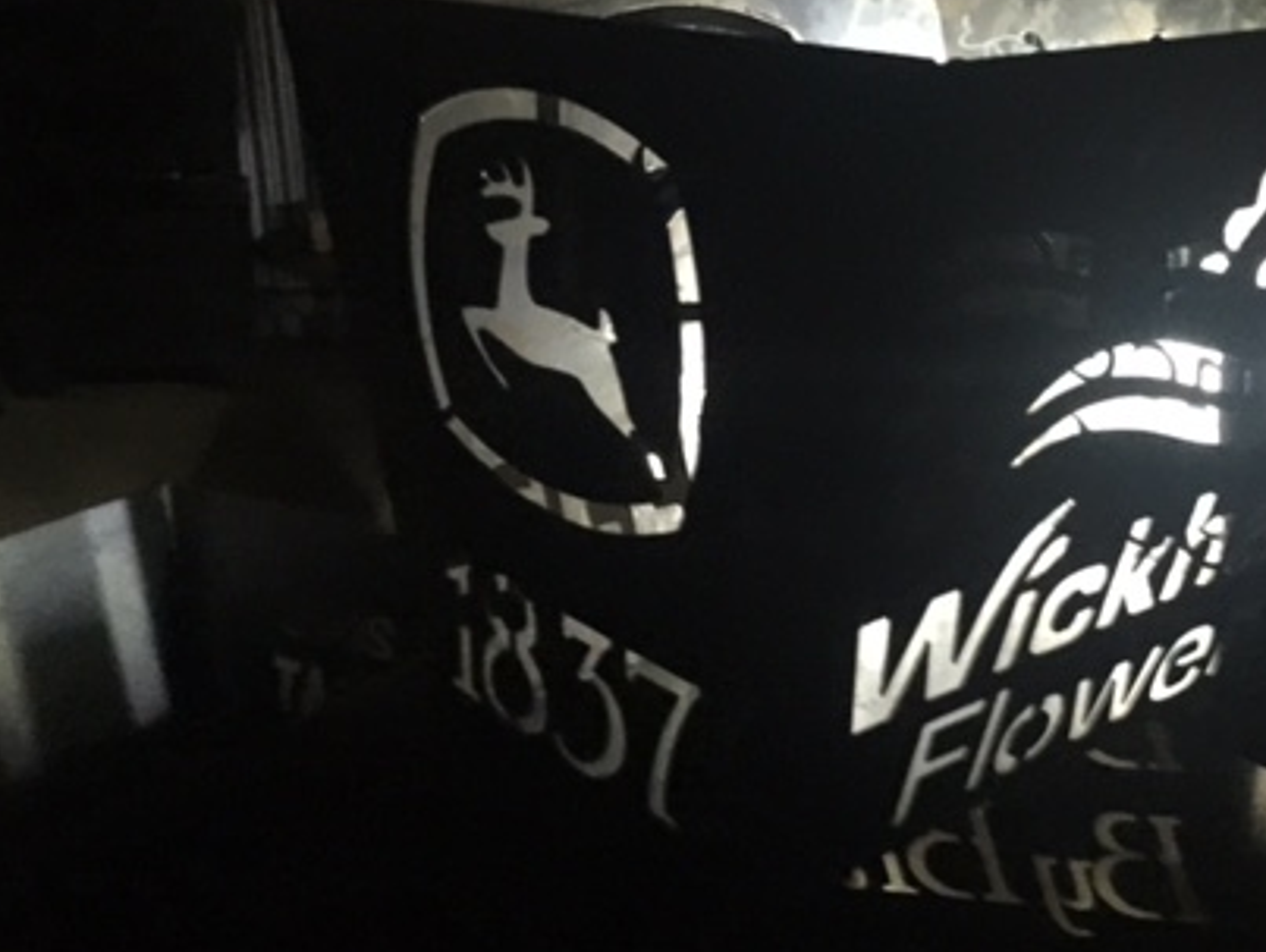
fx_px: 1684
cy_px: 459
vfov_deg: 31.6
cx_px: 829
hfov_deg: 40.8
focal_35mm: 46
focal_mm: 4.15
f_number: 2.2
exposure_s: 1/4
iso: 320
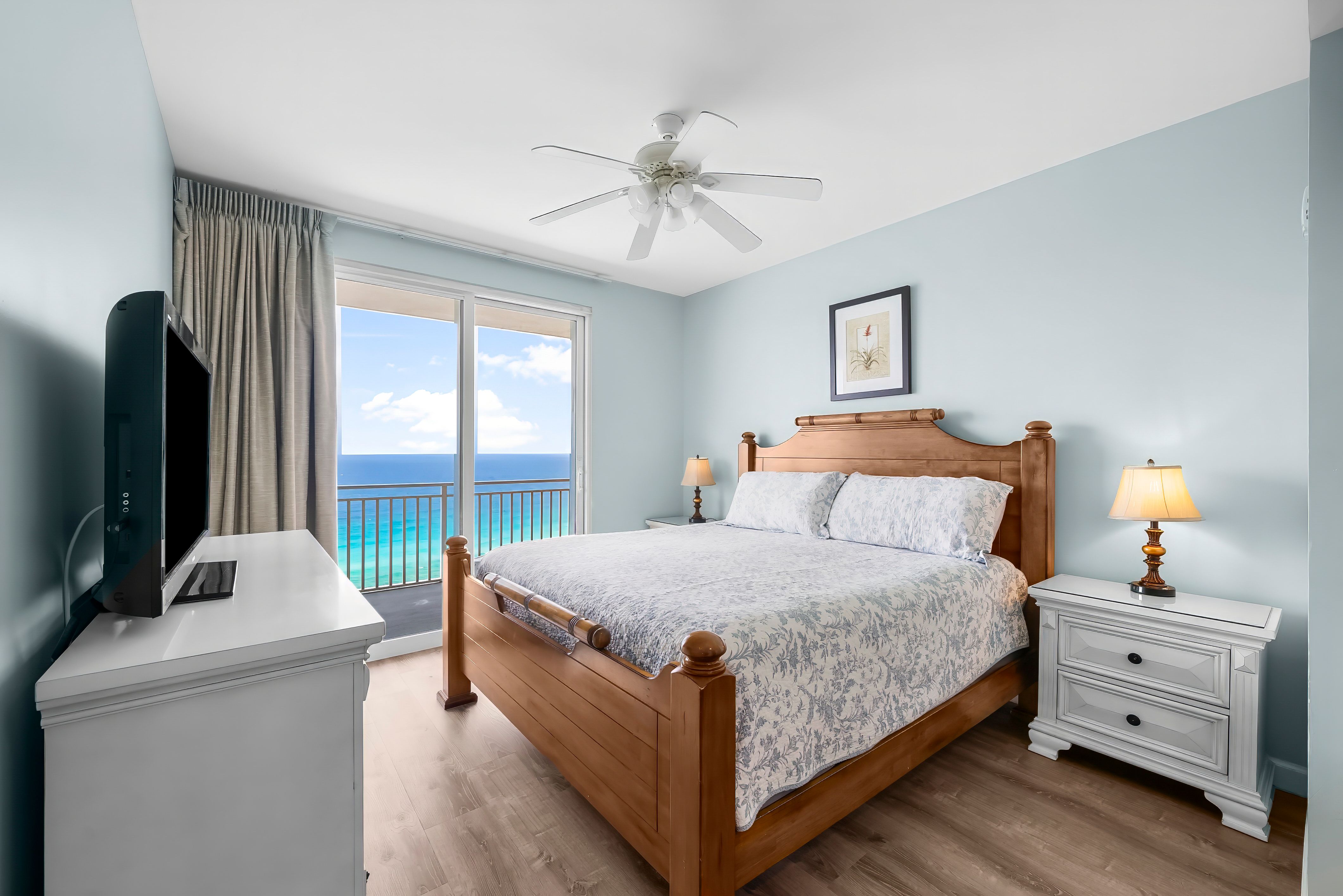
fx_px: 522
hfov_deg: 104.2
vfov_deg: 81.3
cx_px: 672
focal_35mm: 14
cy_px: 448
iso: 400
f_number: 8
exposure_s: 1/13
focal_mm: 14
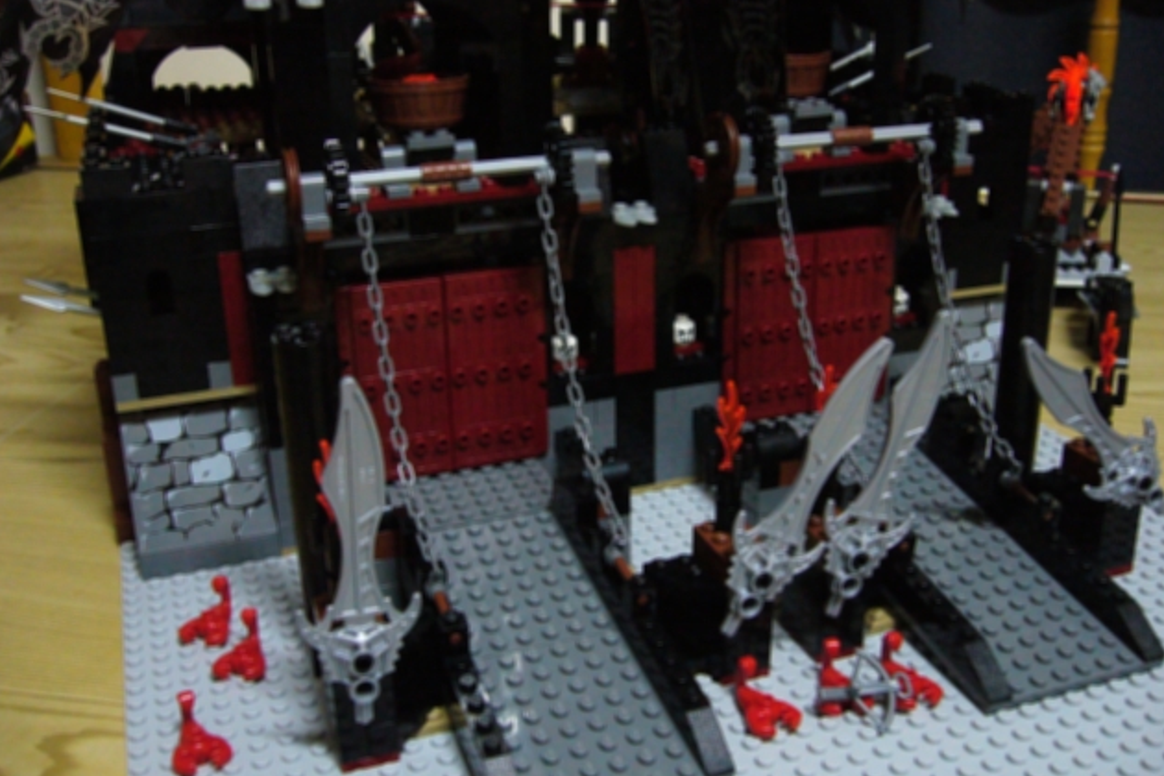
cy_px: 366
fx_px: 1196
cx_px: 586
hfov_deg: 51.9
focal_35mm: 37
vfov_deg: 35.9
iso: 400
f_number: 2.8
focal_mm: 5.8
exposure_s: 1/8
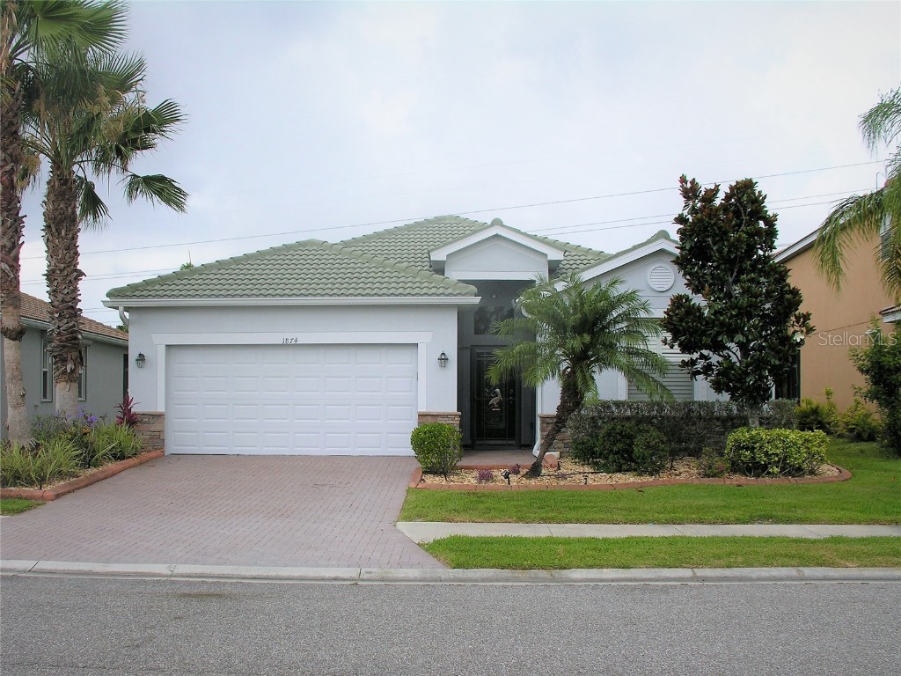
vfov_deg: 40.7
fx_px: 911
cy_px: 338
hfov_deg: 52.6
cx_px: 450
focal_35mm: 35
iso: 50
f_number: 5.6
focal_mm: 8.9
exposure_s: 1/150
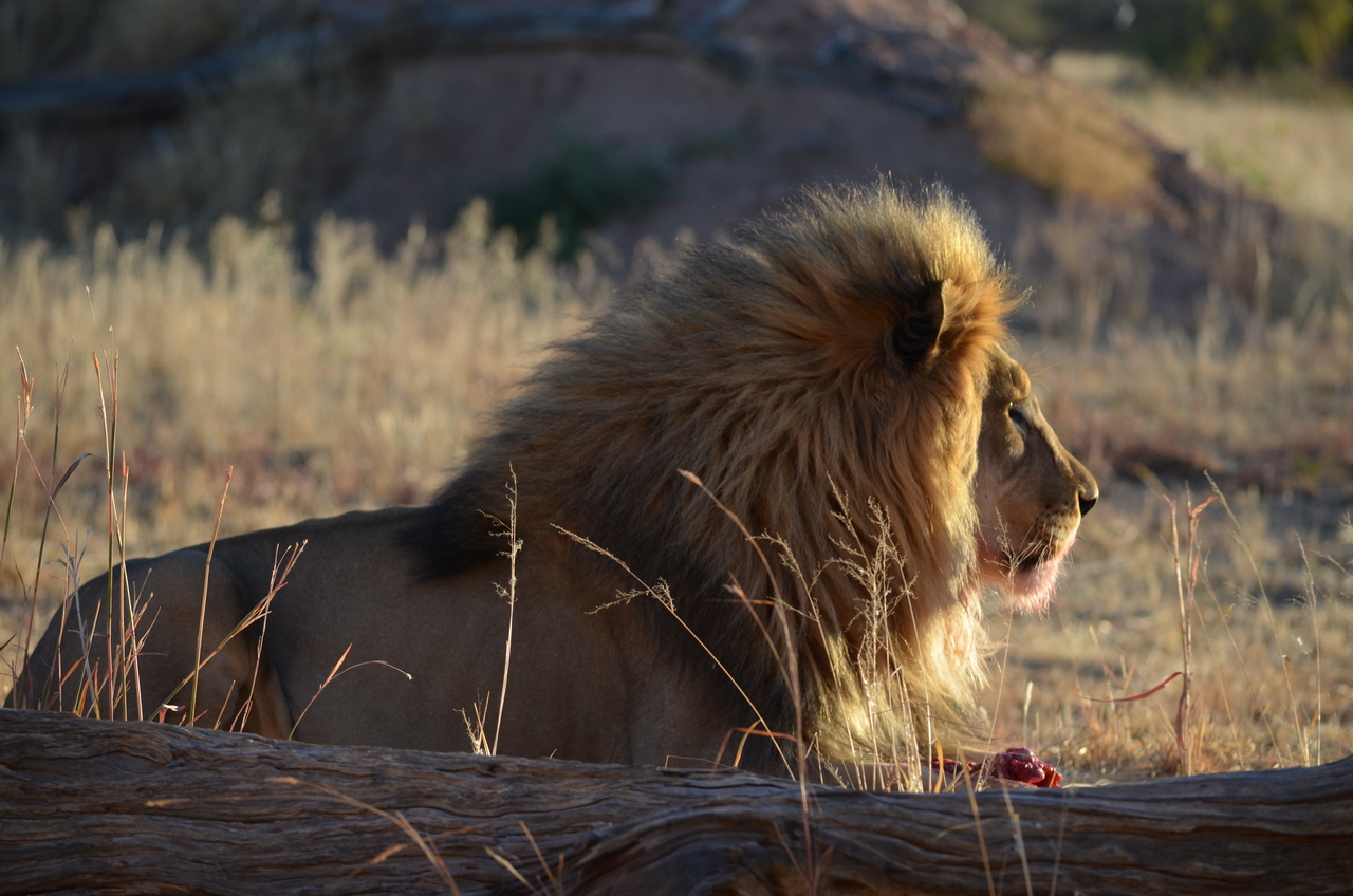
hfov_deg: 8.3
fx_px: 9283
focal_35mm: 248
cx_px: 676
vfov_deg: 5.5
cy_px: 448
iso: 280
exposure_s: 1/500
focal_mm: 165
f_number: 5.6
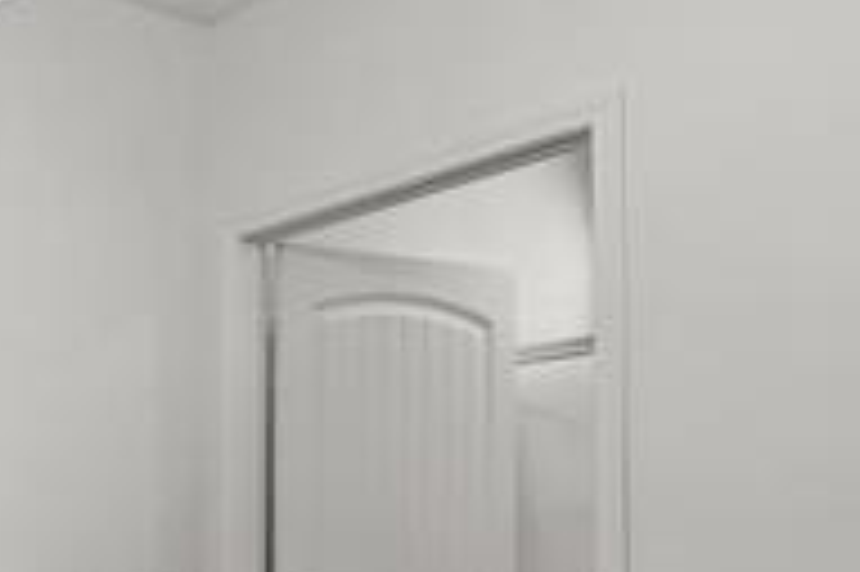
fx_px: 1122
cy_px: 628
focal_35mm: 47
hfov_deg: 33.7
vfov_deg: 26.4
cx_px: -180
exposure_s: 1/2.5
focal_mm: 14
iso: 400
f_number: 8
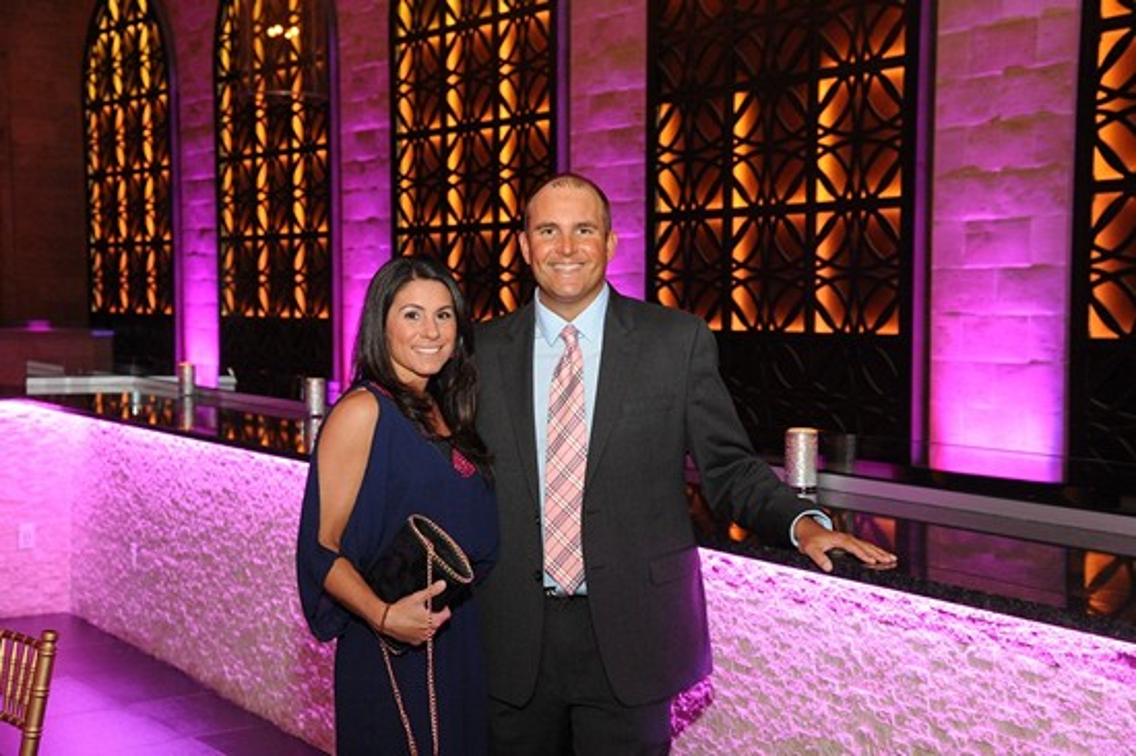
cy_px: 378
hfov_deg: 36.3
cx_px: 568
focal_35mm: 55
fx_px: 1734
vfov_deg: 24.6
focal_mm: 55
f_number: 6.3
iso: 3200
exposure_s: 1/30
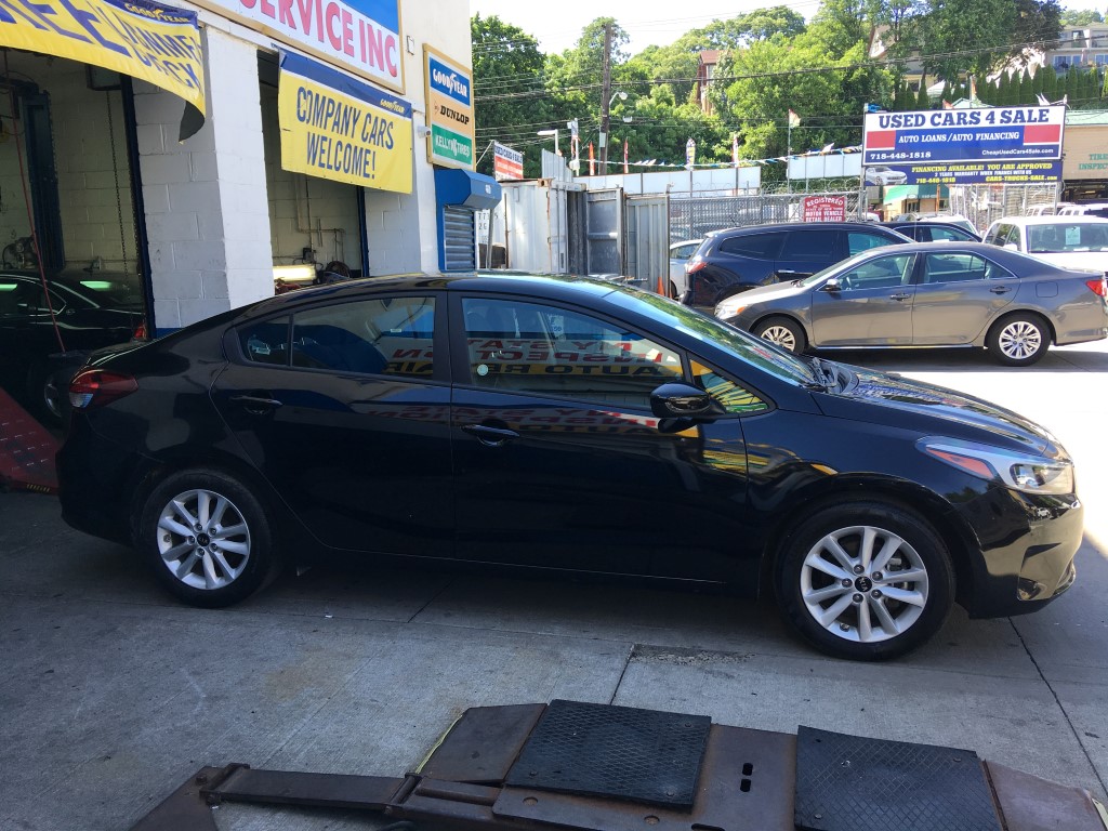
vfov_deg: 48.2
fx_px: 928
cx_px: 554
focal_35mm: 29
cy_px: 416
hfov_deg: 61.7
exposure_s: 1/224
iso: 25
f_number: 2.2
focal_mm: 4.15
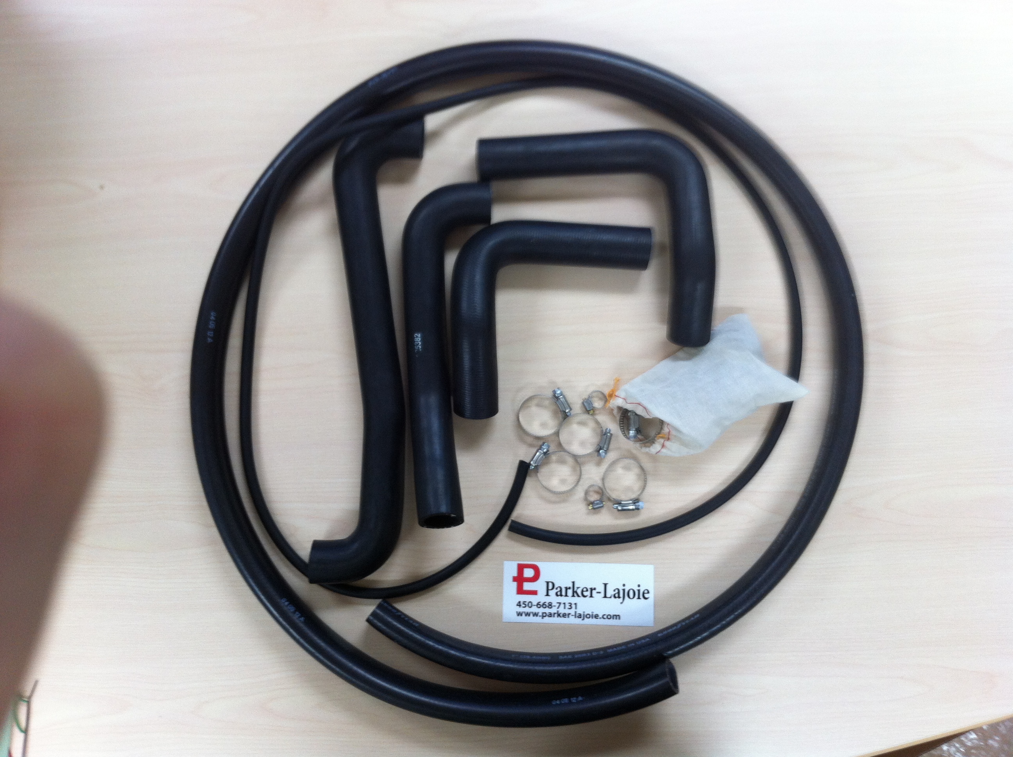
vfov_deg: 40.6
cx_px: 506
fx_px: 1023
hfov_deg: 52.7
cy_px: 378
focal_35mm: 35
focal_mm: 3.85
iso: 80
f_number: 2.8
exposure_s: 1/17
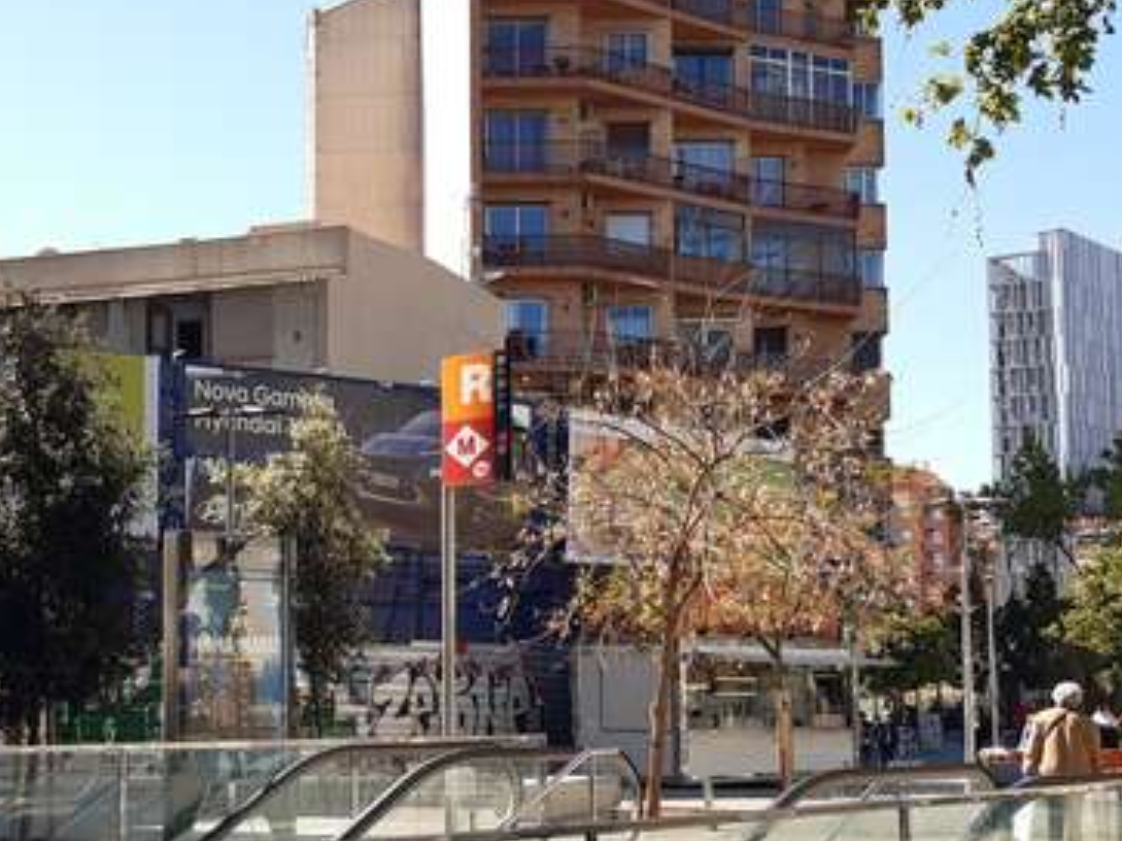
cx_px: 321
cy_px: 553
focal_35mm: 55
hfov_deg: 34.4
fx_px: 1782
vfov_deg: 26.4
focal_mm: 3.92
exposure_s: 1/857
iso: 40
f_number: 1.7
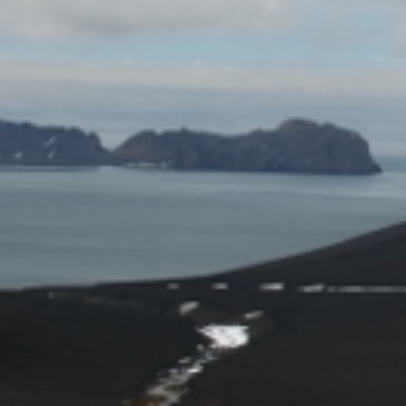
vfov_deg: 11.7
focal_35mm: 149
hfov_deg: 11.0
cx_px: 726
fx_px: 1977
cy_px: 128
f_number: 10
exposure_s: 1/200
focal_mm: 28
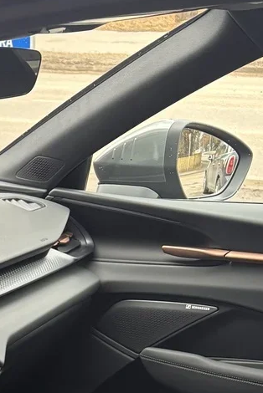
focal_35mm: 92
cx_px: -162
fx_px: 1007
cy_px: 553
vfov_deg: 19.8
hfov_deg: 13.7
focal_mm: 5.96
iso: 125
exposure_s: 1/121
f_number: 1.6
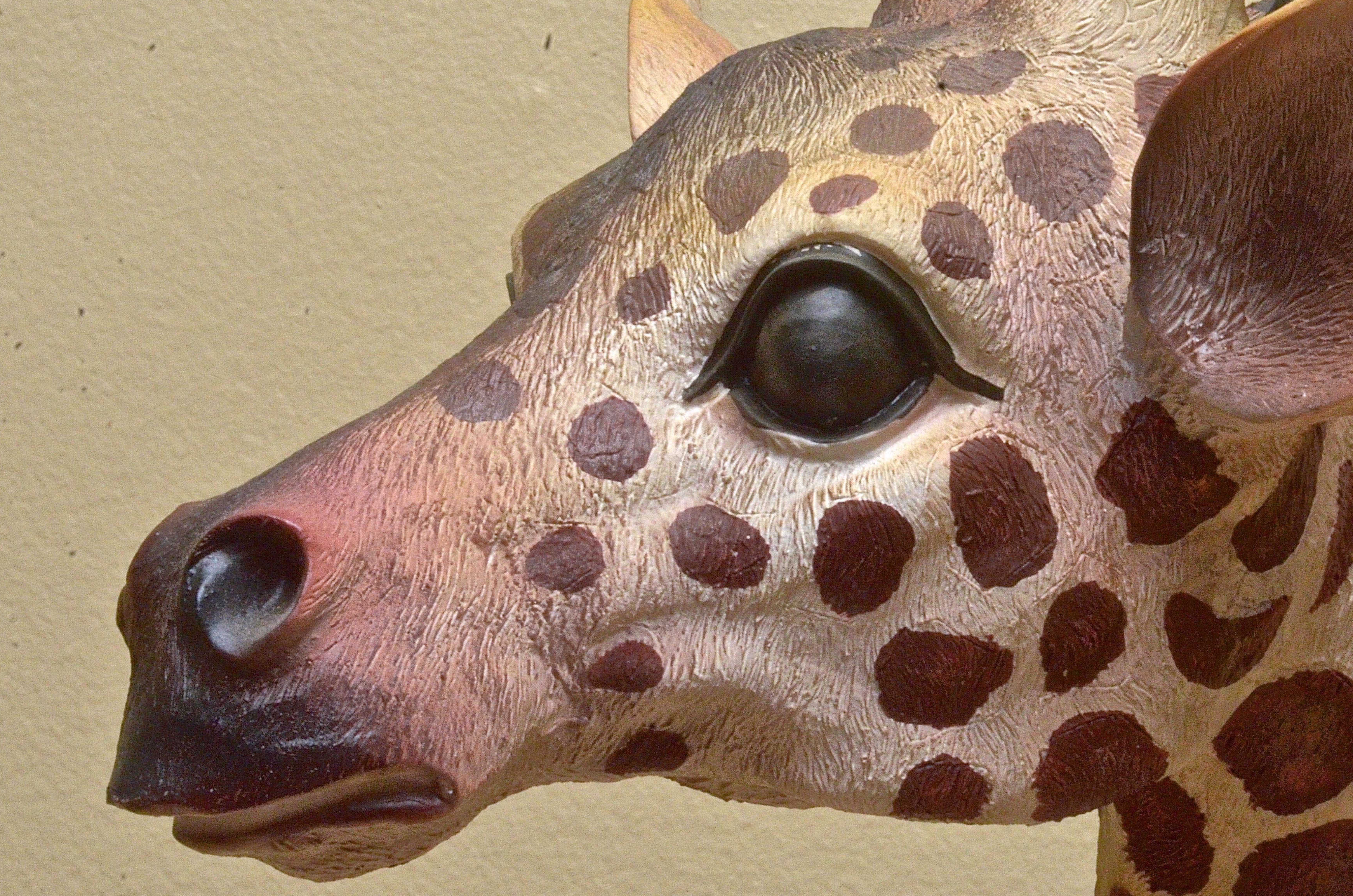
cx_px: 915
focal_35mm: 117
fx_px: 4377
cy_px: 271
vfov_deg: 11.7
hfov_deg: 17.5
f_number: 32
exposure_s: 1/125
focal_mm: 55
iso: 800
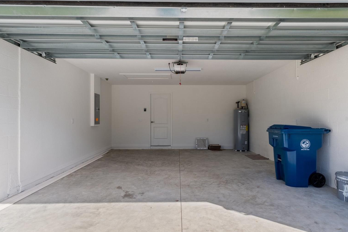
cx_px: 182
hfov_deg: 86.8
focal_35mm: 19
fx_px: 184
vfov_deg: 64.5
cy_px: 119
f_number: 8
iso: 640
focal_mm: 12
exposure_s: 1/800
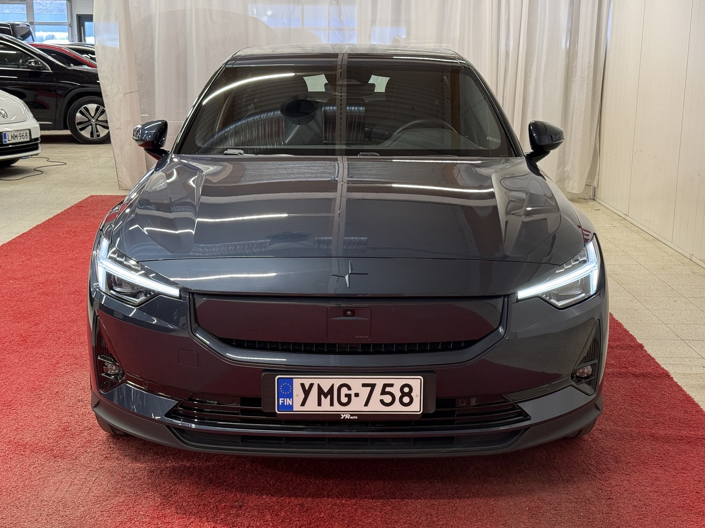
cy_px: 264
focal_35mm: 48
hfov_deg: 39.7
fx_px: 978
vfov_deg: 30.3
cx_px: 352
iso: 160
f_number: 1.78
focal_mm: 6.76
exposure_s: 1/68
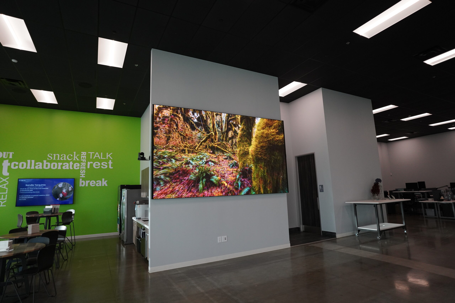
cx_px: 228
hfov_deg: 84.0
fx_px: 253
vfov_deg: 61.9
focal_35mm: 20
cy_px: 152
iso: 1600
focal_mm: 20
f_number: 2
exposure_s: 1/160
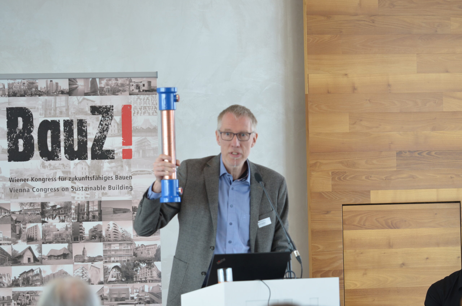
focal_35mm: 232
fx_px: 2978
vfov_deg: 5.9
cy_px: 153
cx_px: 231
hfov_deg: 8.9
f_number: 2.8
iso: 250
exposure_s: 1/125
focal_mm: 155
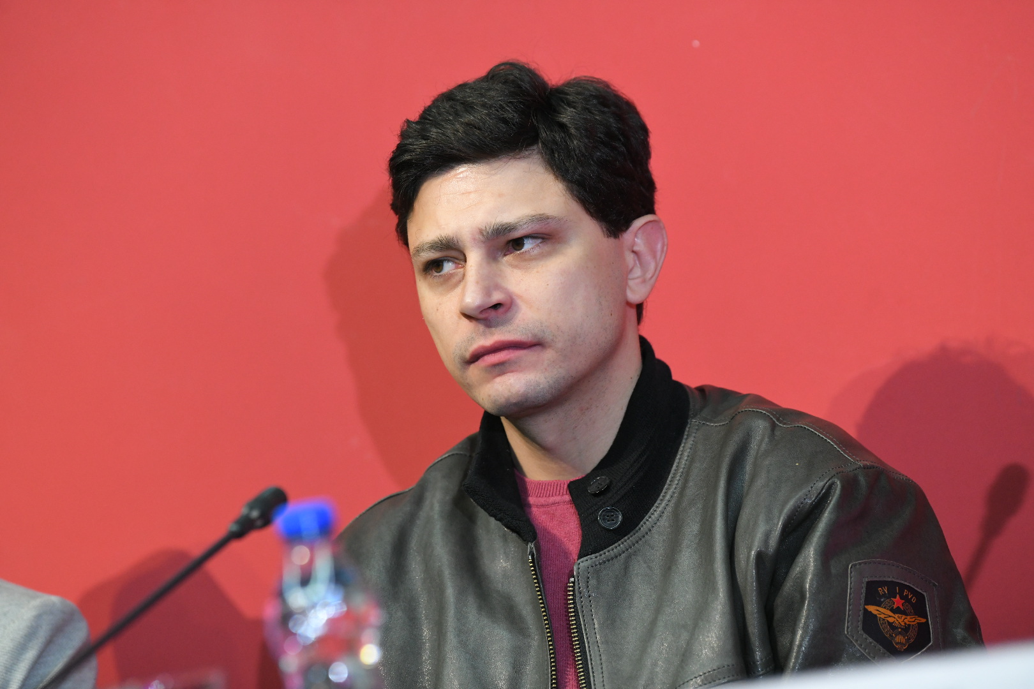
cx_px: 517
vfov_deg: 7.6
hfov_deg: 11.4
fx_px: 5170
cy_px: 344
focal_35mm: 180
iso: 3200
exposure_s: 1/200
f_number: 4
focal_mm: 180
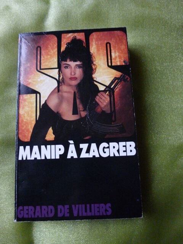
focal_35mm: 25
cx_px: 92
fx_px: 176
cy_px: 122
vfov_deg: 69.4
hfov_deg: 54.9
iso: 640
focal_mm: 4.5
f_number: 3.1
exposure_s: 1/8
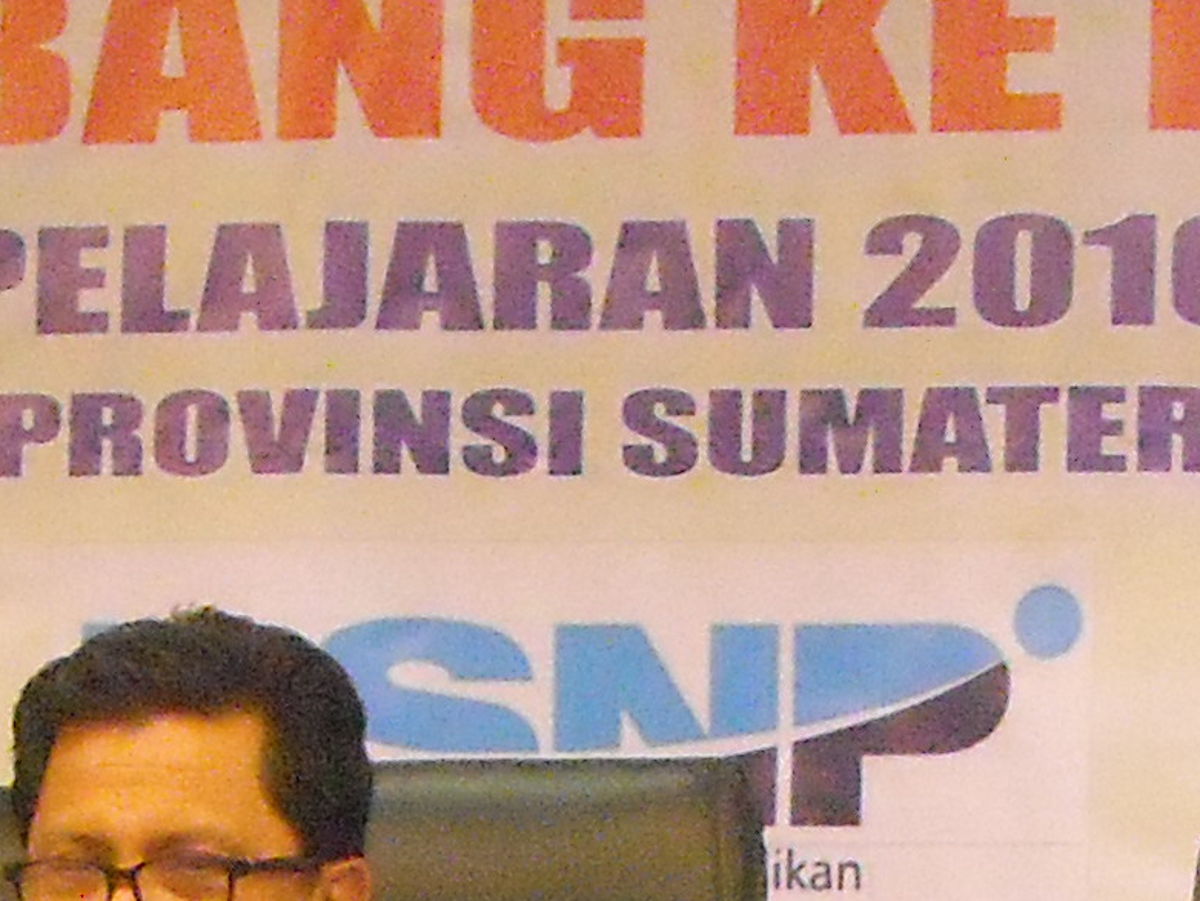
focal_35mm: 240
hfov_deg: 8.2
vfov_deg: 6.2
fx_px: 8321
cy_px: 1016
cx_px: 813
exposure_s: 1/26
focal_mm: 9.87
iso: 800
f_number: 3.5
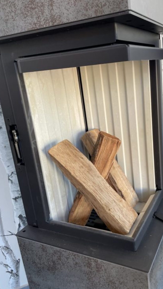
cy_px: 142
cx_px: 110
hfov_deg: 37.3
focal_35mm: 31
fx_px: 238
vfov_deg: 62.6
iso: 100
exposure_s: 1/121
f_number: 1.6
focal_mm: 4.2
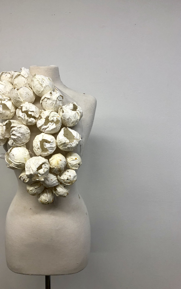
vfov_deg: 62.9
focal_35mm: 30
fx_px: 237
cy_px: 144
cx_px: 78
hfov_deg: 41.7
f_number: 1.8
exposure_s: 1/40
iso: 20
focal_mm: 3.99
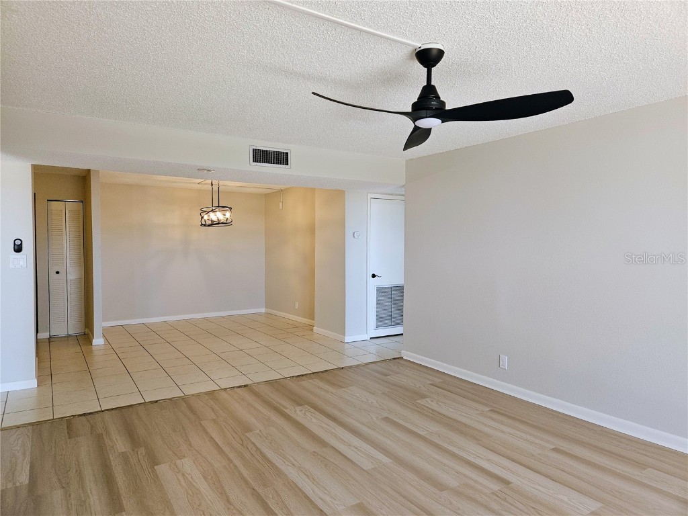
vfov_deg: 58.9
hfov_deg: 73.9
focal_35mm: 23
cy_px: 258
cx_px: 344
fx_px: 457
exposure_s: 1/60
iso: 32
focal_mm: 5.4
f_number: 1.8
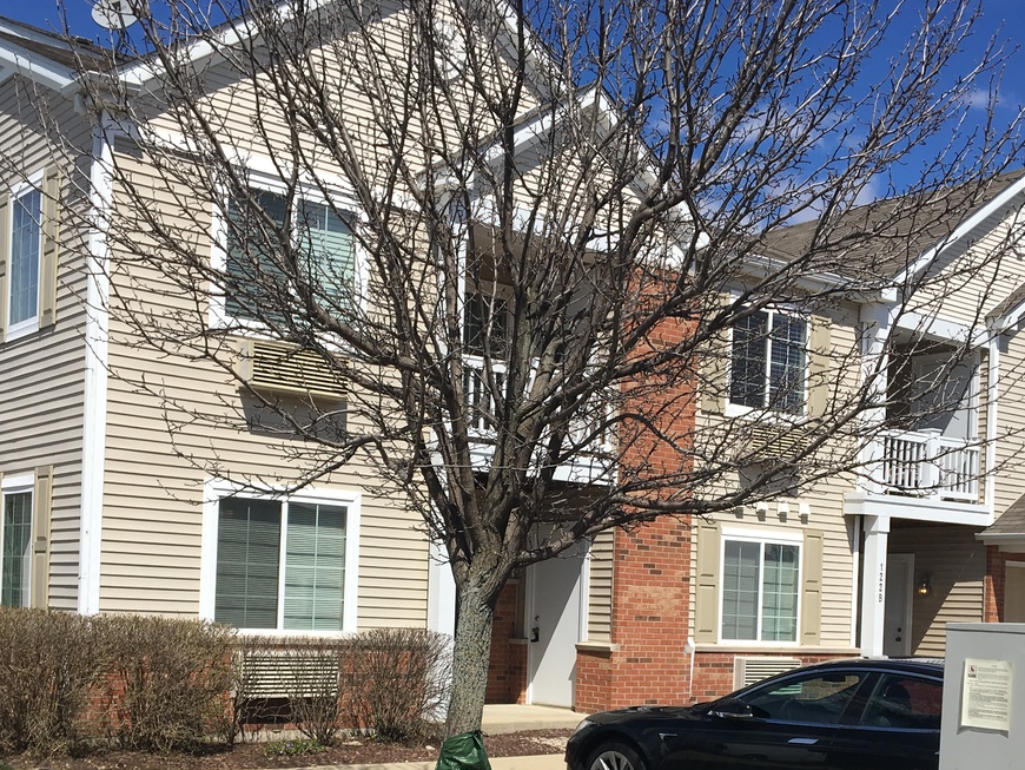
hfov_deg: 39.6
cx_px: 517
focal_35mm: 48
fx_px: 1422
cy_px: 599
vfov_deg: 29.7
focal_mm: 4.15
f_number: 2.2
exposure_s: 1/2481
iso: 25
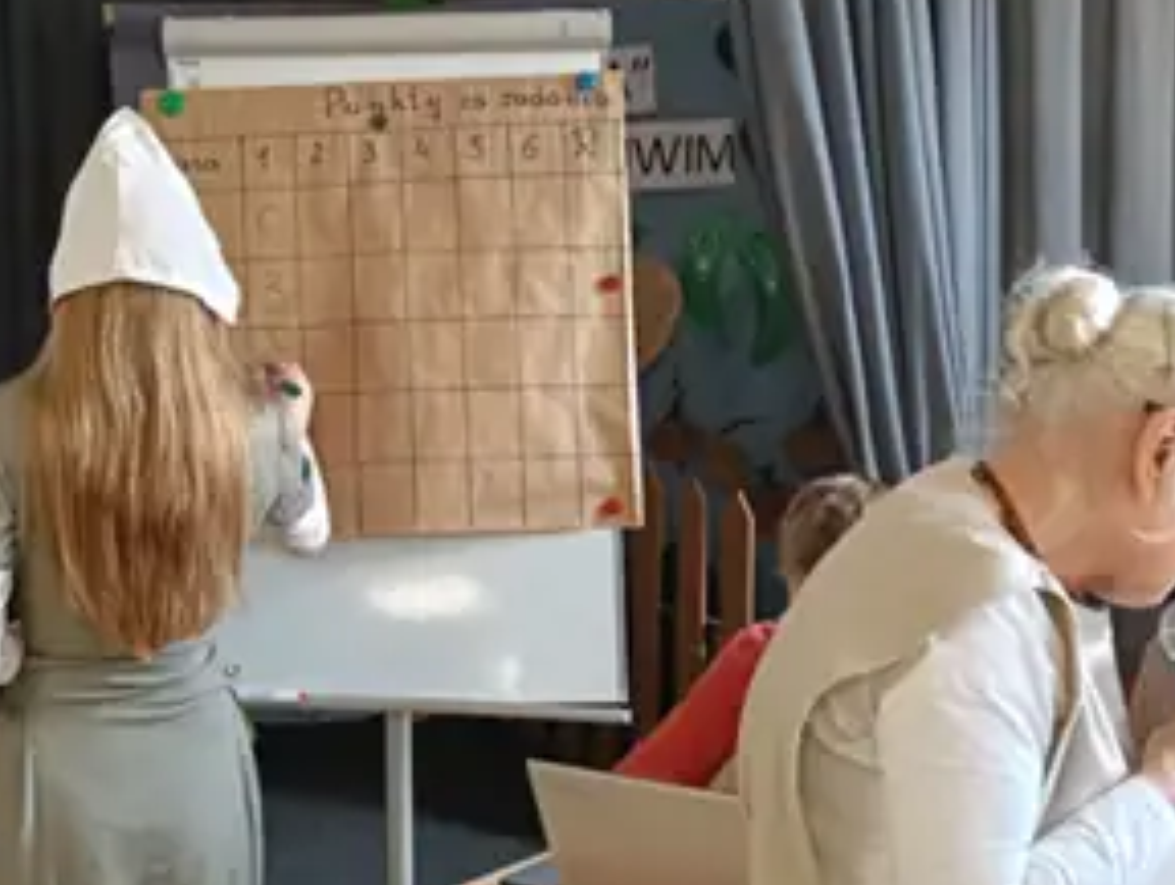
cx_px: 363
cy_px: 416
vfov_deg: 27.1
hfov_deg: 35.0
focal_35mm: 54
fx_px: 1836
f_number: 1.8
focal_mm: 3.98
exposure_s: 1/33.3
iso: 250
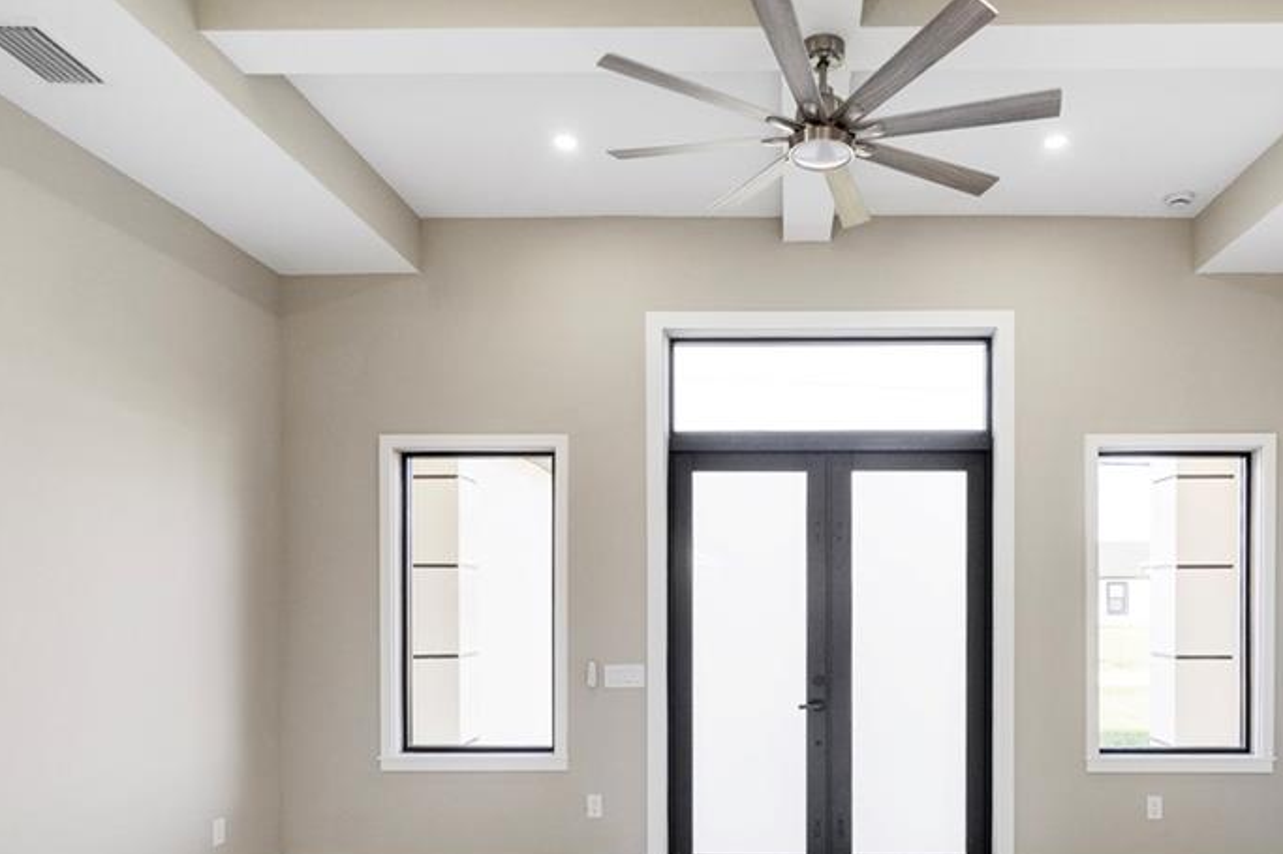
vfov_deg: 52.9
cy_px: 486
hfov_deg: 72.9
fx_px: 855
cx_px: 774
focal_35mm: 24
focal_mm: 16
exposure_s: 1/160
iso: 250
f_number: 4
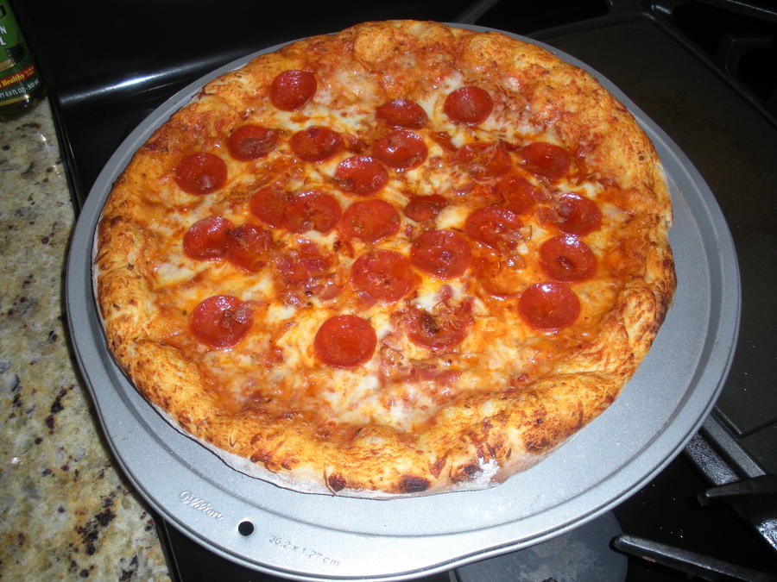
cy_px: 291
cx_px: 388
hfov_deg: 51.4
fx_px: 808
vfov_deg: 39.7
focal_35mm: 36
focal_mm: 6.3
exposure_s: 1/60
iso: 64
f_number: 3.5
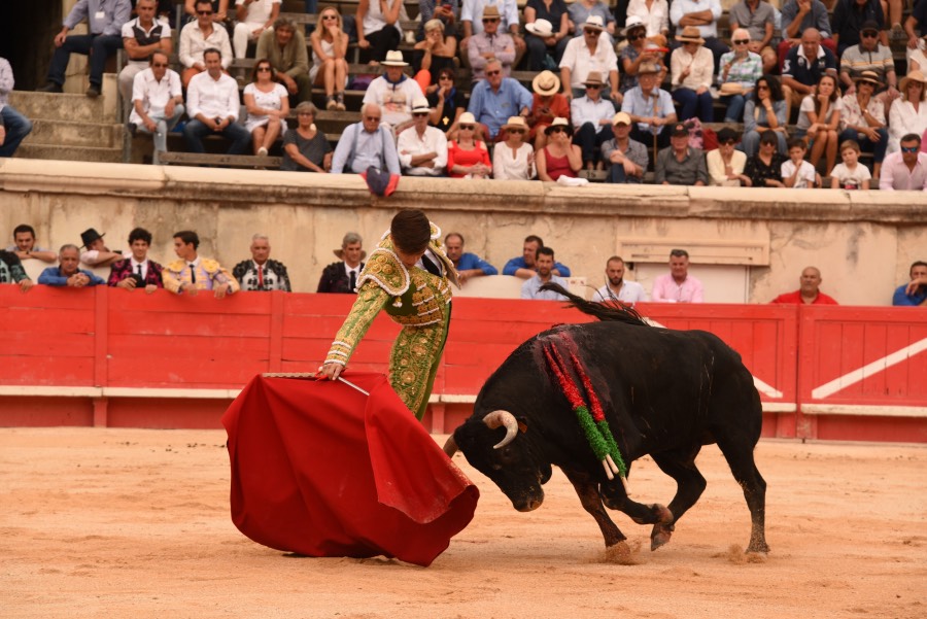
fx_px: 3864
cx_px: 464
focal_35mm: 150
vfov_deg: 9.2
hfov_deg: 13.7
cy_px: 310
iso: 400
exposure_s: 1/640
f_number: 7.1
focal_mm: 150
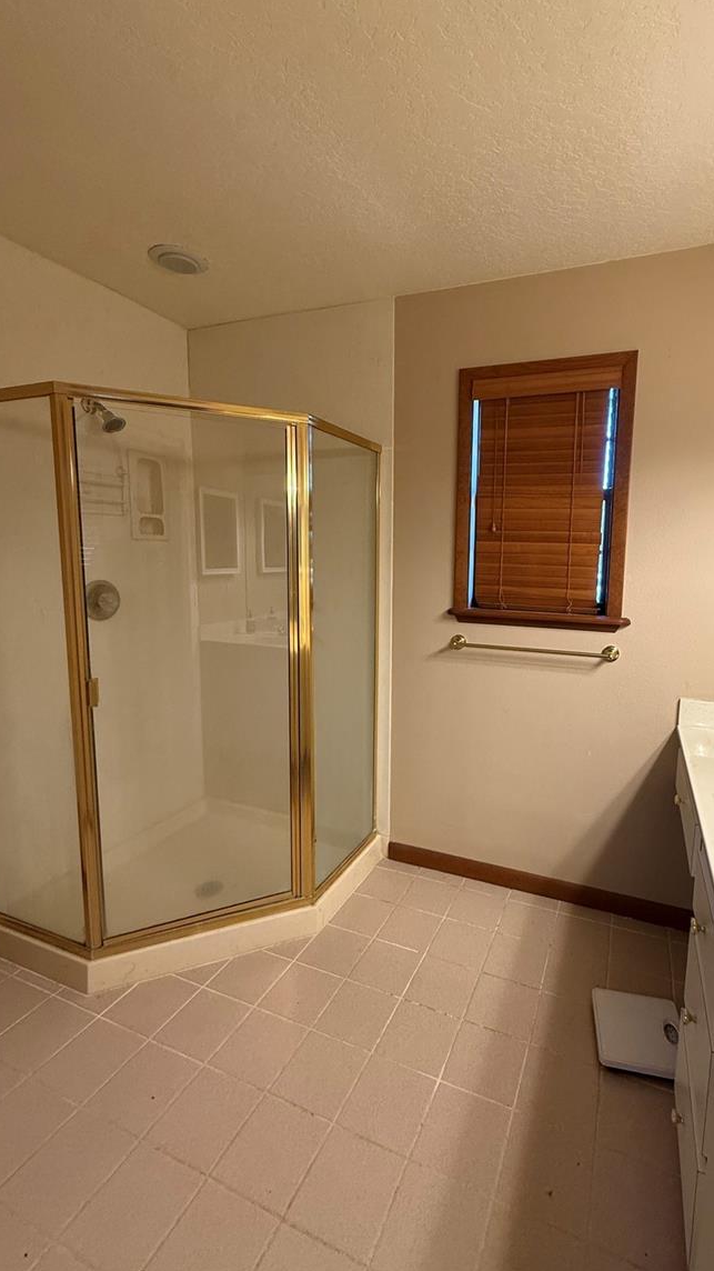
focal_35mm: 16
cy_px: 624
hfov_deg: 66.3
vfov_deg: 99.4
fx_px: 539
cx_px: 434
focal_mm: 2.22
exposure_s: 1/60
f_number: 2.2
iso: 320
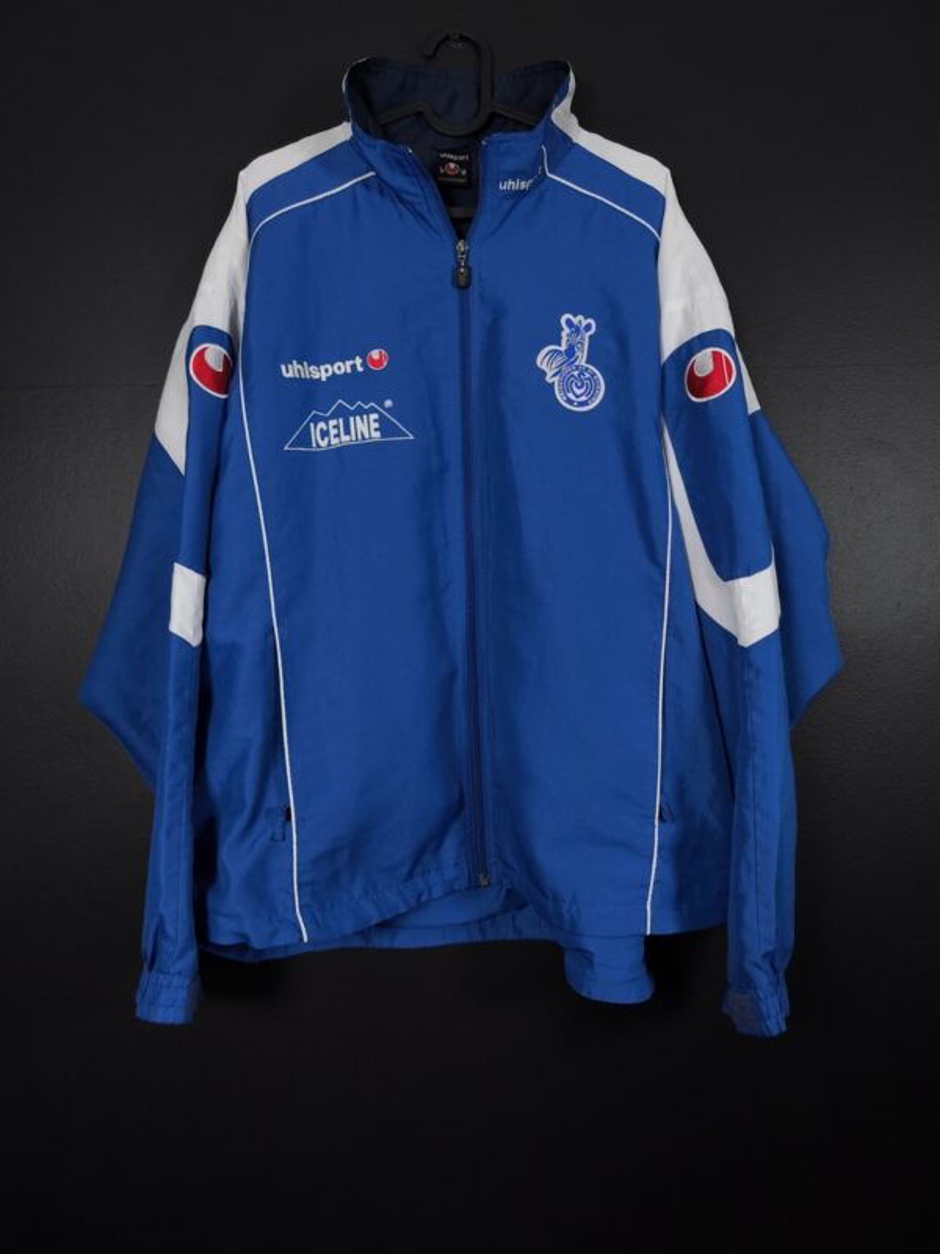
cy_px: 627
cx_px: 470
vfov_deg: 73.9
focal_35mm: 23
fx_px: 833
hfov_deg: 58.9
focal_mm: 6.57
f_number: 1.6
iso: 640
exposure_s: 1/125
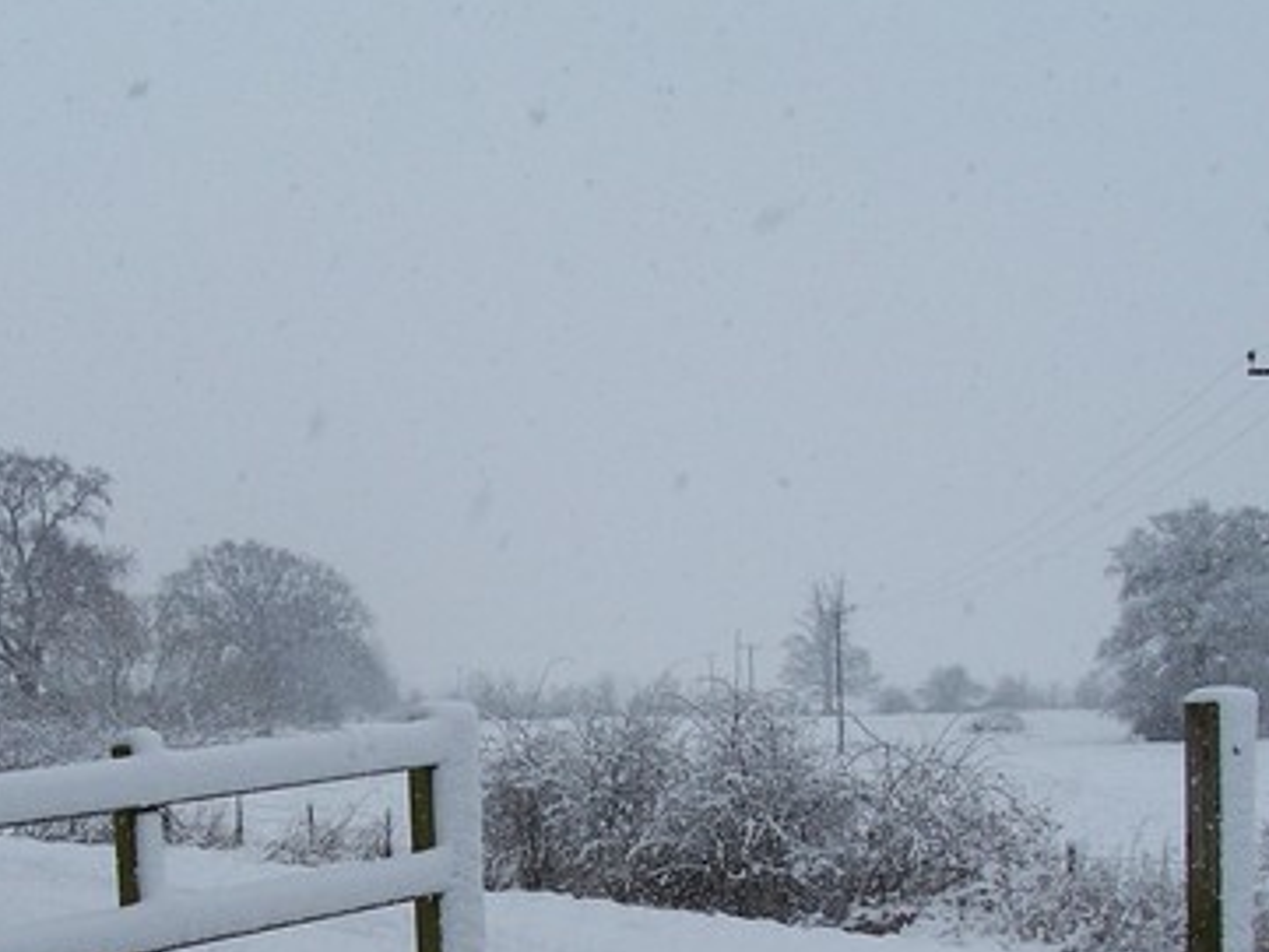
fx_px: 2274
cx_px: 429
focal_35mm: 62
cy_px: 826
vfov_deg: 23.2
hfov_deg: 31.0
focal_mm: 6
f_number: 2.8
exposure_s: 1/250
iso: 80
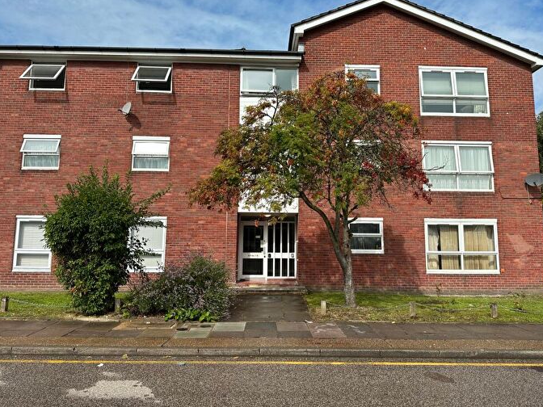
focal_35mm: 25
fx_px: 392
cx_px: 280
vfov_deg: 54.9
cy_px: 197
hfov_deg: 69.4
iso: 80
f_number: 1.78
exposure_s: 1/4184
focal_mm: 6.86
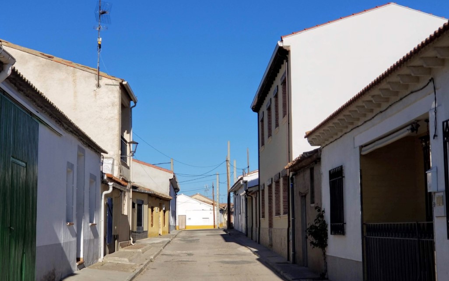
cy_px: 142
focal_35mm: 65
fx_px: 795
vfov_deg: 20.0
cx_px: 223
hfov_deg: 31.5
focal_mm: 6
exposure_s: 1/1876
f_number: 2.4
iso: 25
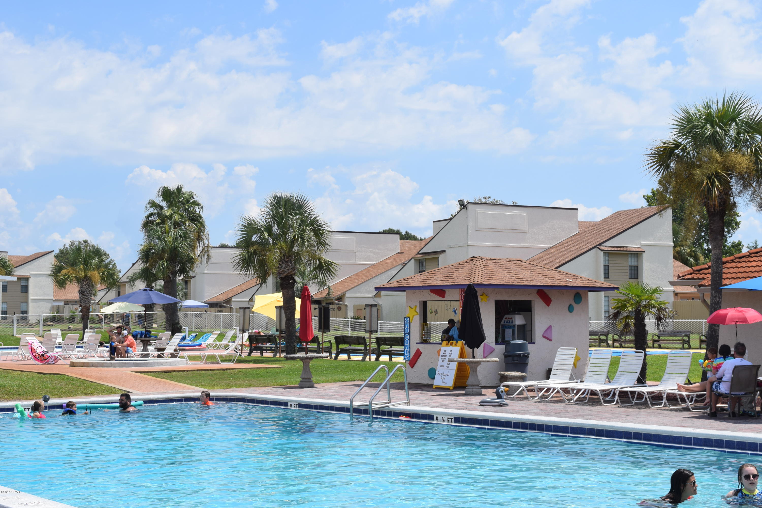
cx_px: 381
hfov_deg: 37.9
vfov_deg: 25.8
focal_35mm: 52
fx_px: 1111
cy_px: 254
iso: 200
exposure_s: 1/500
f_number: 11
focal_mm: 35
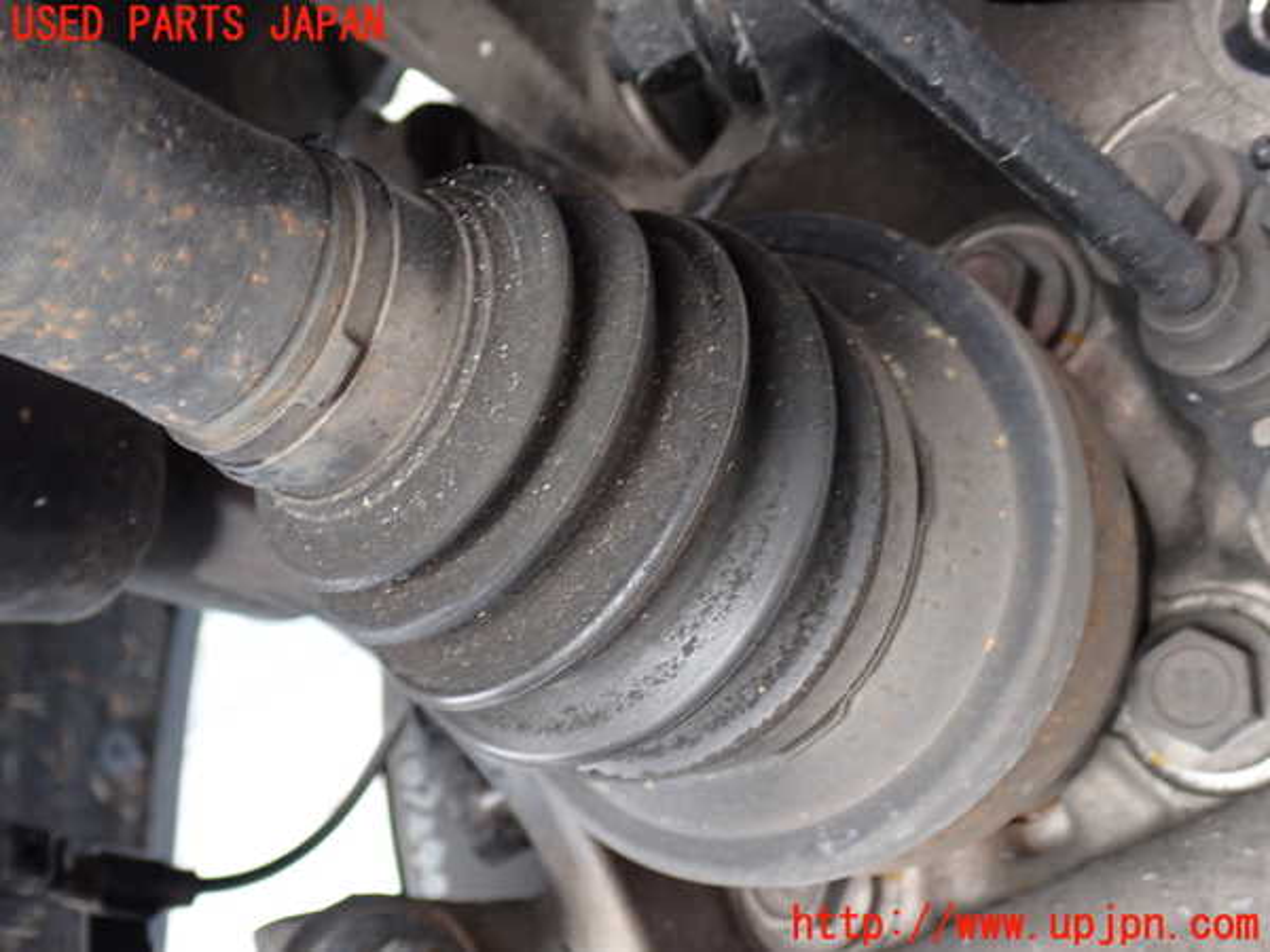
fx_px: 1504
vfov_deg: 35.1
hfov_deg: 45.8
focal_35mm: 41
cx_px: 635
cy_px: 476
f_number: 2.8
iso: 500
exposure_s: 1/40
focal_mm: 7.31
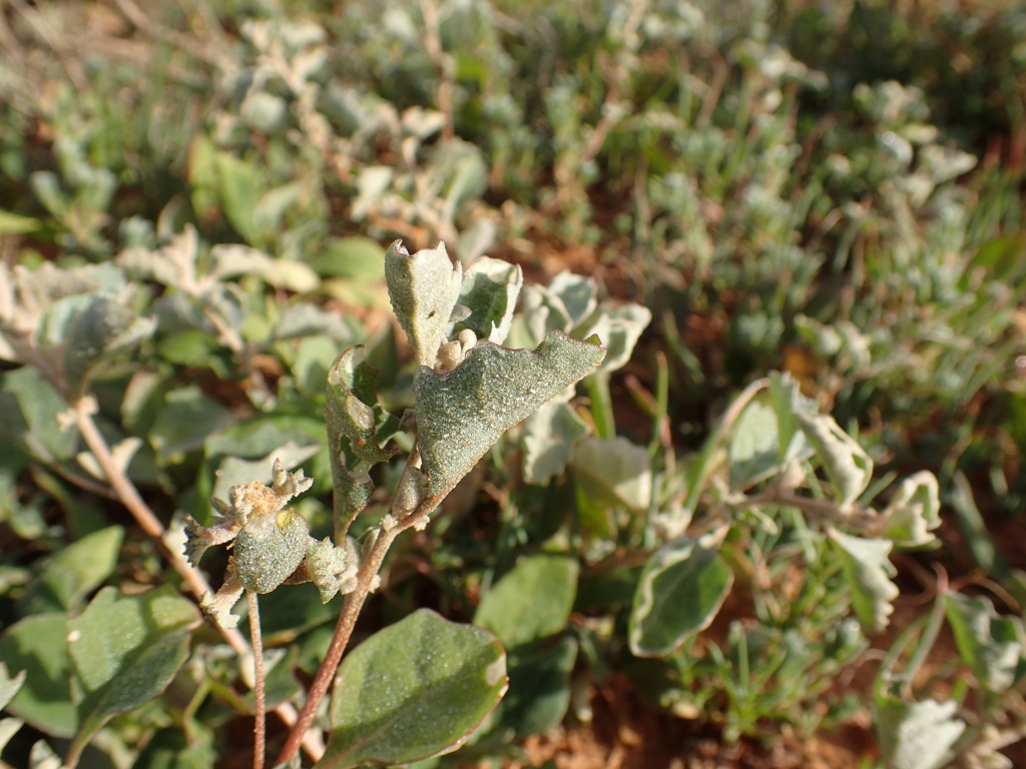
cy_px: 384
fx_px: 889
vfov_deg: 46.8
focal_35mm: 30
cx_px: 513
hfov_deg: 60.0
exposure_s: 1/800
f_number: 3.2
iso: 100
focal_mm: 5.5
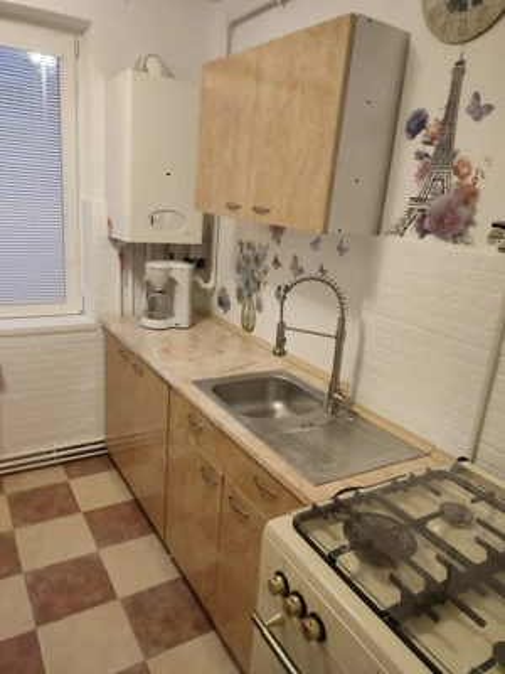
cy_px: 337
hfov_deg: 54.9
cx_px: 252
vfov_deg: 69.4
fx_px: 486
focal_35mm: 25
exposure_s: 1/20
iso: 1052
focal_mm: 6.04
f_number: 1.9
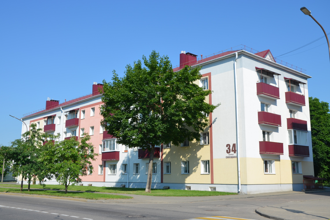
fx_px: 344
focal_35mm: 38
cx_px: 165
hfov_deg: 51.3
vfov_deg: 35.5
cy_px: 110
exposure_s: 1/250
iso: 100
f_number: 8
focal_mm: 25
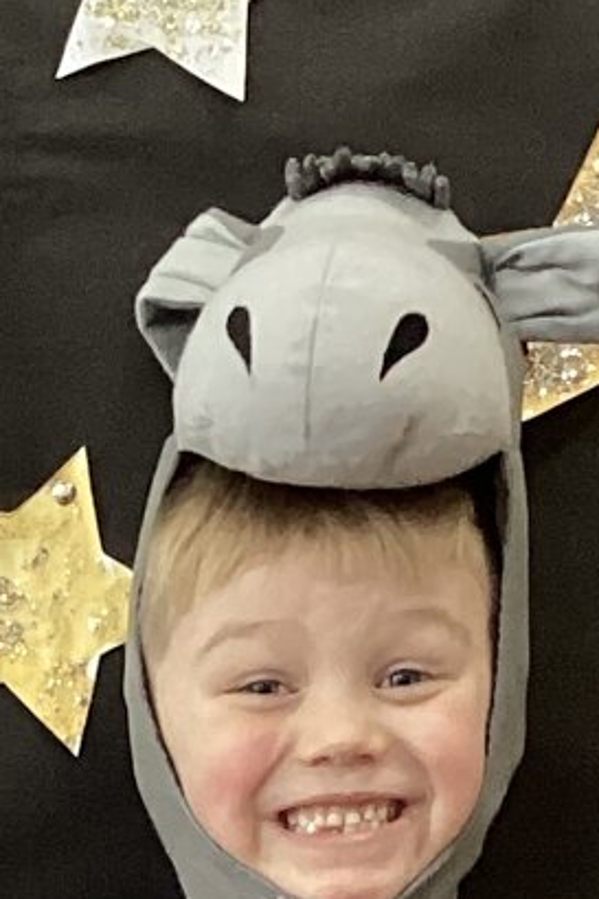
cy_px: 1384
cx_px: -123
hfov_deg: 8.4
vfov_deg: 12.1
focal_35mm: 161
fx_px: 4021
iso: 200
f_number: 2.4
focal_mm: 3.3
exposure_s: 1/50
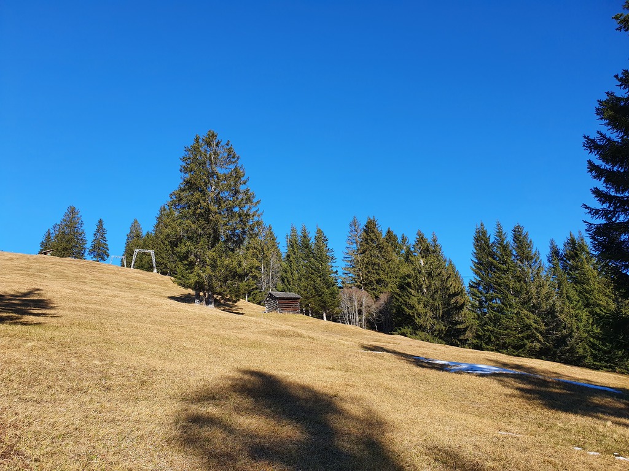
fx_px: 472
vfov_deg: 53.1
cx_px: 314
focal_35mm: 26
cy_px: 236
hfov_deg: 67.3
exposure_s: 1/1032
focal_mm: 4.32
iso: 50
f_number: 2.4
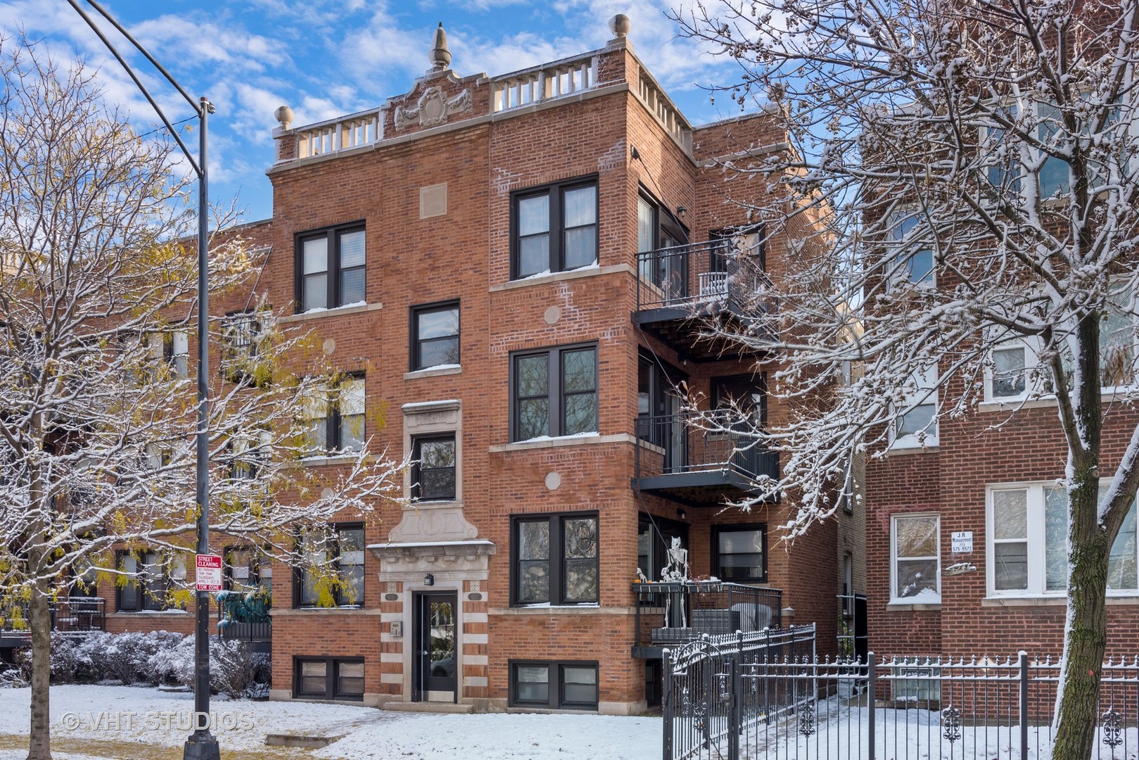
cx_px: 570
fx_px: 1013
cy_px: 380
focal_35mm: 32
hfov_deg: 58.7
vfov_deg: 41.1
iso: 200
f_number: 9.5
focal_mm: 32
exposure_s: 1/250
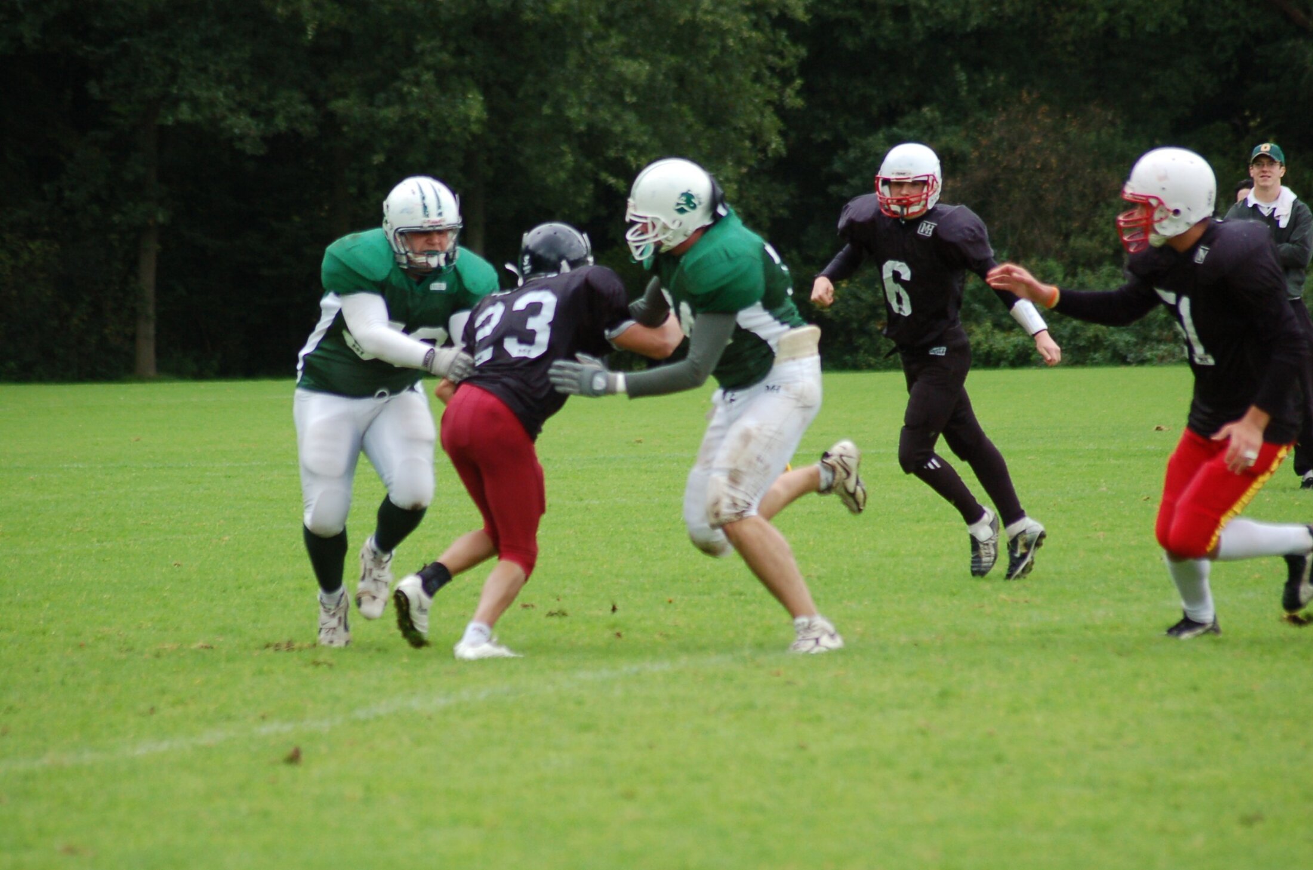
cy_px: 435
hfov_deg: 8.1
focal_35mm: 255
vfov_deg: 5.4
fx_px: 9283
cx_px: 656
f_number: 4.8
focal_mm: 170
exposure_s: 1/500
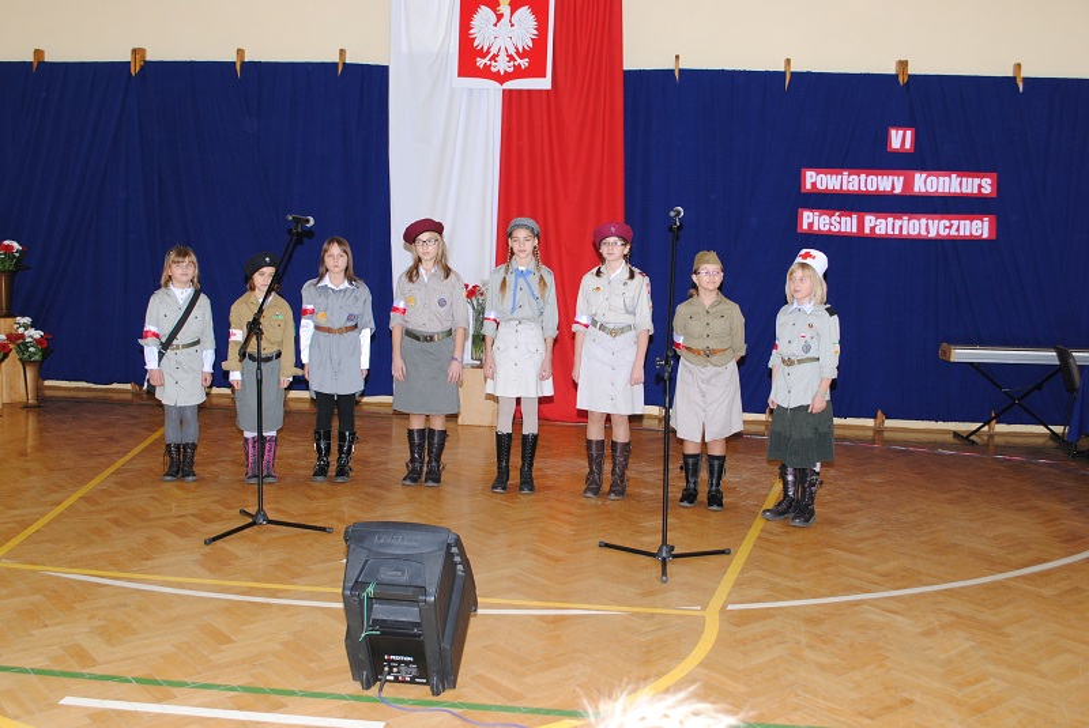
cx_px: 544
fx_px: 1090
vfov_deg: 36.9
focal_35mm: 36
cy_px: 364
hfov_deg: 53.1
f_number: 5.6
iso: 400
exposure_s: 1/80
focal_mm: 24
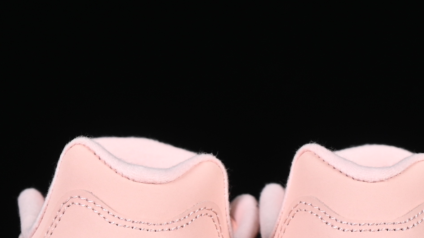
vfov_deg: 5.2
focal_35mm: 232
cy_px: 244
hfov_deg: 9.3
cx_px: 255
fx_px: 2608
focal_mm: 50
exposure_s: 1/80
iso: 160
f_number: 7.1
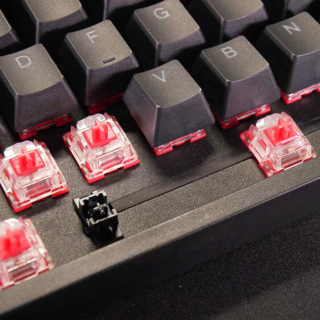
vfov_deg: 17.4
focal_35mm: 100
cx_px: 189
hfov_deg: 17.4
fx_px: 1046
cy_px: 161
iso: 3200
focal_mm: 42
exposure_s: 1/100
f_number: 5.6
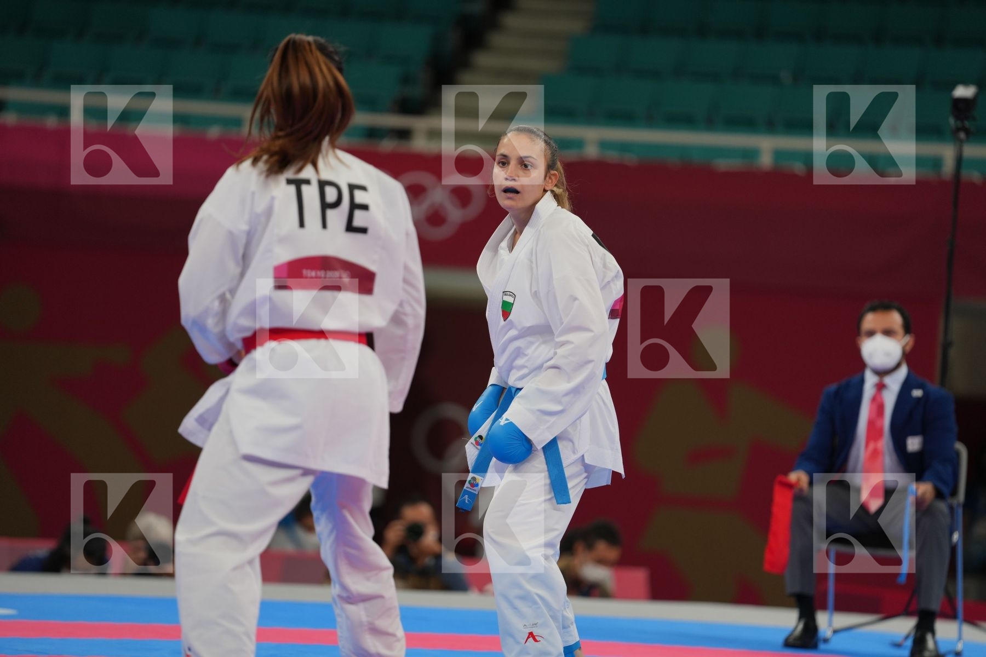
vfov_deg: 6.9
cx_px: 493
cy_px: 328
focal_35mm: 200
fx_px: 5477
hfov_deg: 10.3
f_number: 2.8
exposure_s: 1/1000
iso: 500
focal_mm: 200
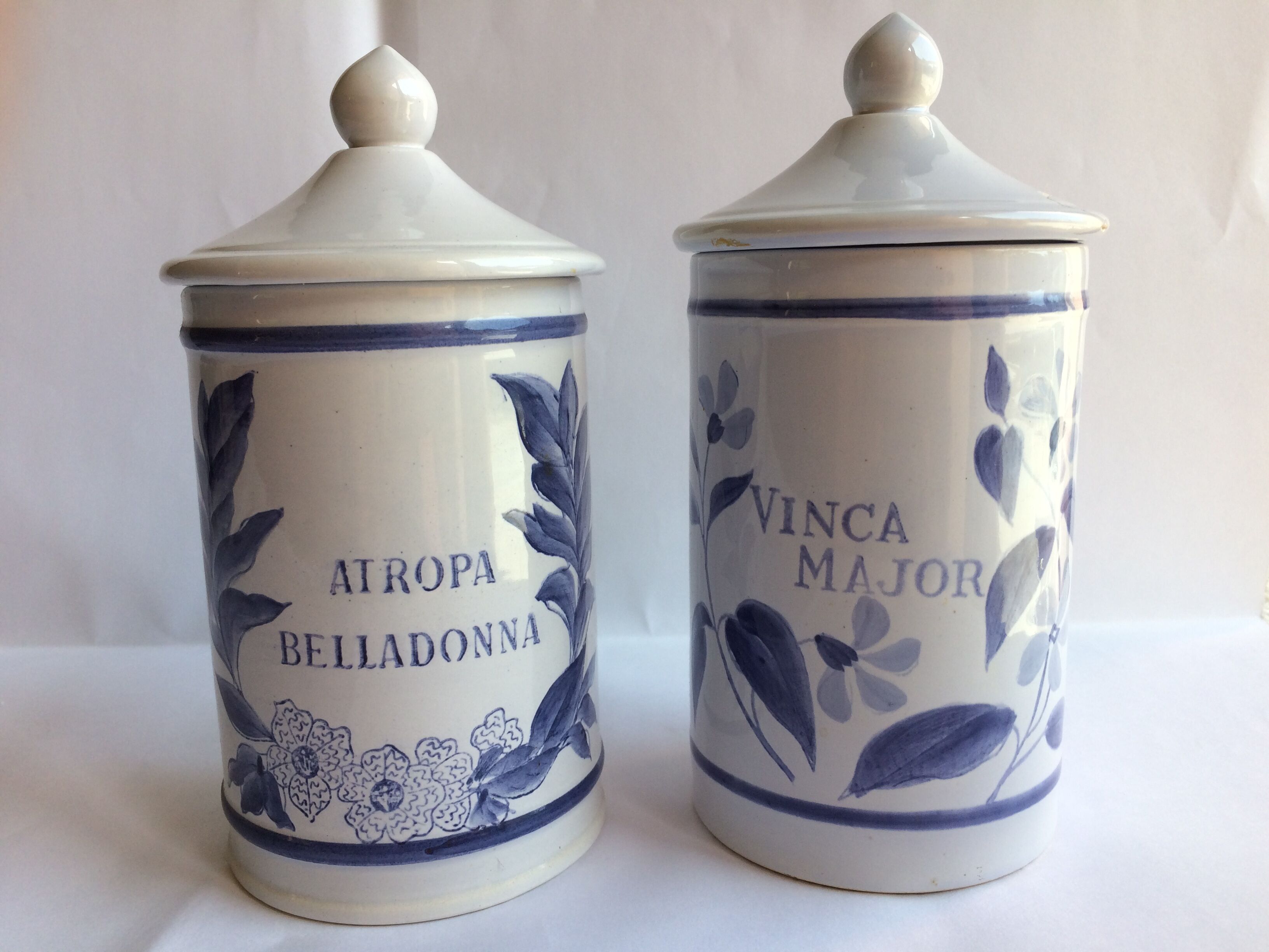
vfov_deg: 48.2
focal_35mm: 29
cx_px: 634
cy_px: 476
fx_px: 1063
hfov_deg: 61.7
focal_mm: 4.15
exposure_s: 1/246
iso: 32
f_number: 2.2
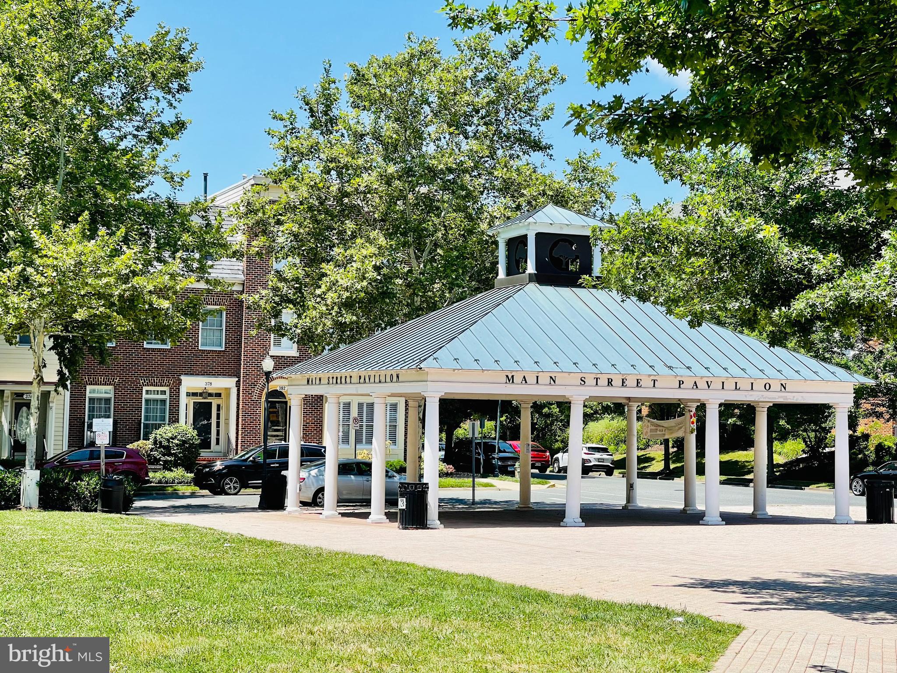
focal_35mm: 64
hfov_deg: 30.3
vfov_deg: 22.9
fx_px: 1658
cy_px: 336
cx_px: 448
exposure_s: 1/803
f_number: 2.2
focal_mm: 7.5
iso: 20
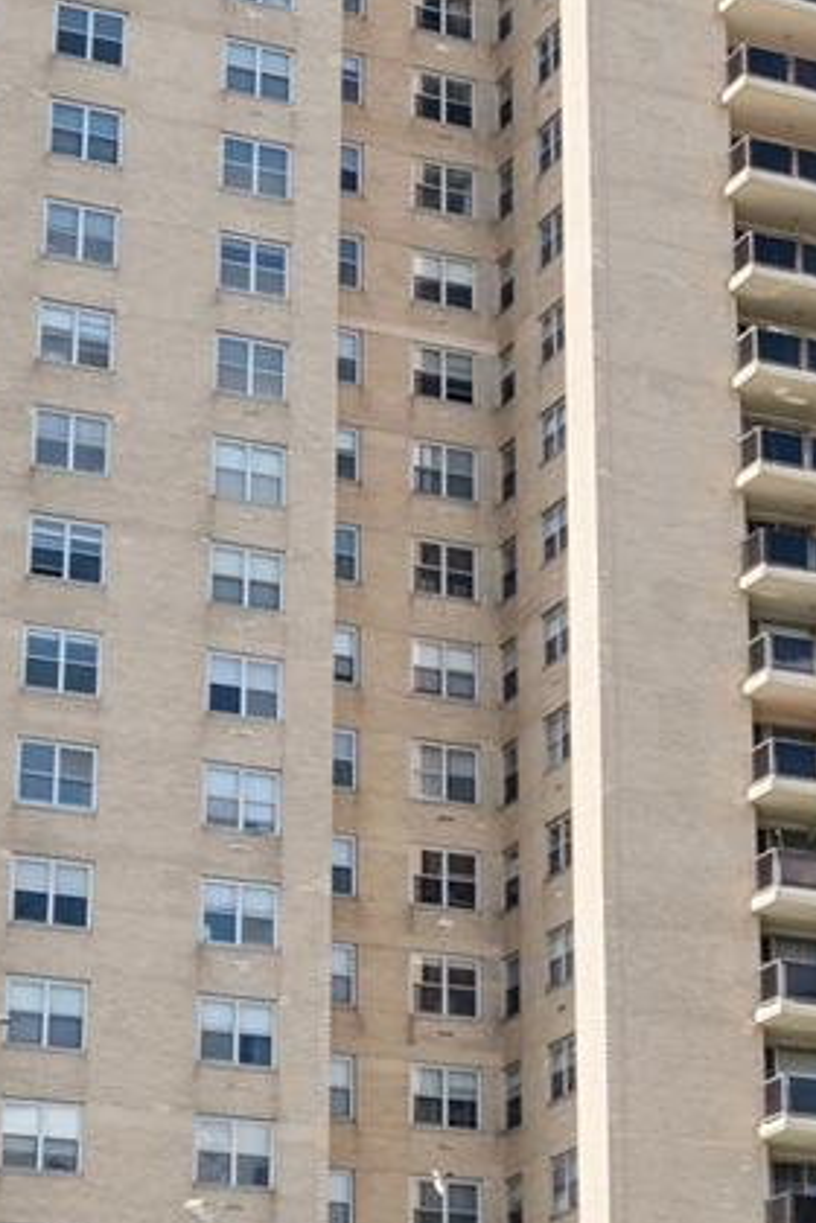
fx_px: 3604
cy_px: 384
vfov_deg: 19.2
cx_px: 705
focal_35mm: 106
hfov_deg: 12.8
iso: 250
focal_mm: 19.1
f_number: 13
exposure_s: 1/220
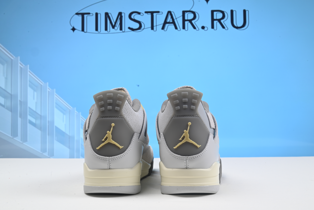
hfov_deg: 48.4
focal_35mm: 40
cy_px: 105
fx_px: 349
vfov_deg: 33.4
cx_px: 157
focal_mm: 40
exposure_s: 1/2.5
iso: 100
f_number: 16
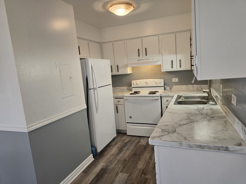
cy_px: 92
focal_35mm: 23
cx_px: 123
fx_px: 163
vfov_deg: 58.9
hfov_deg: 73.9
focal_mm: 6.3
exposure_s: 1/120
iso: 80
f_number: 1.7
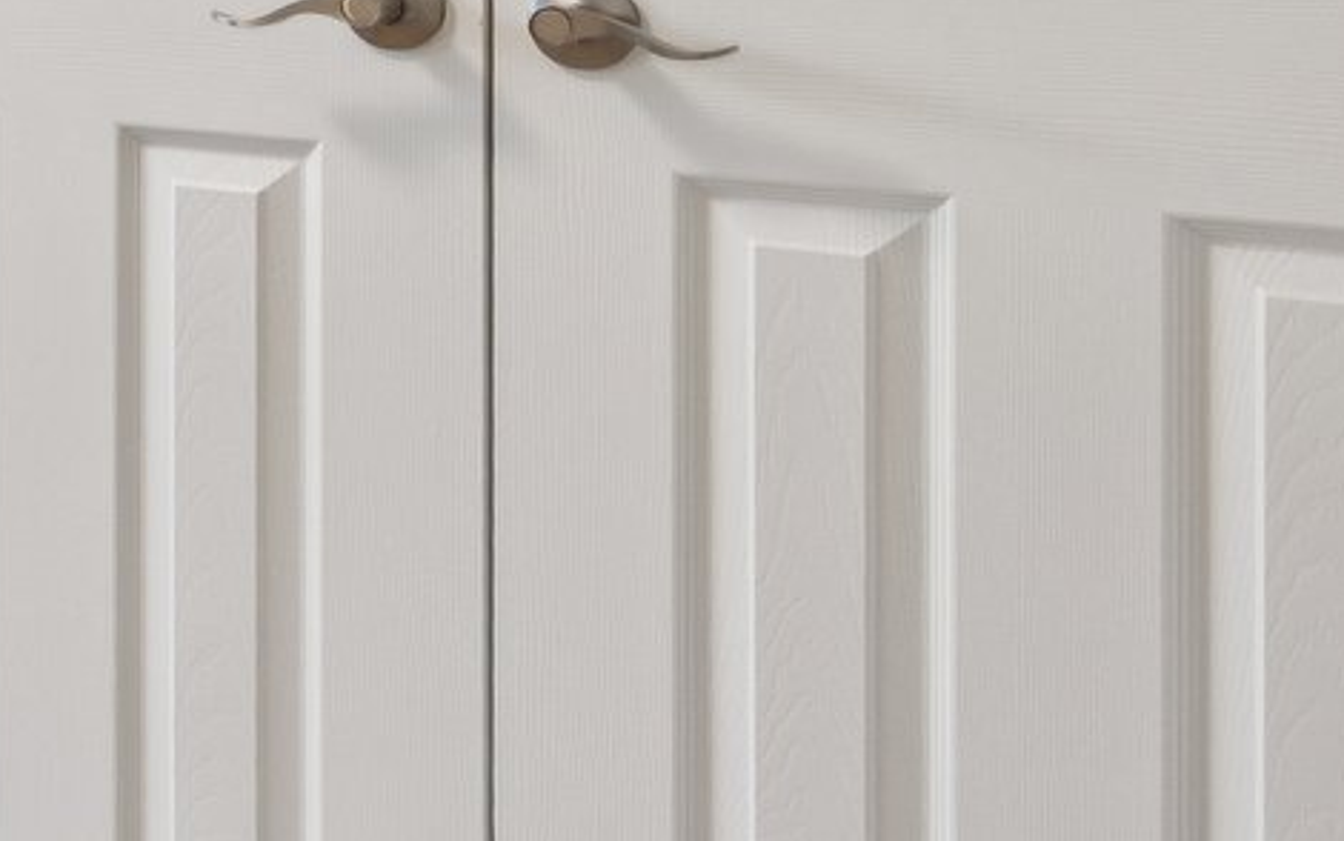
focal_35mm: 71
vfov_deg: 17.4
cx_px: -1407
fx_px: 2601
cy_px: -219
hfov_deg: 18.2
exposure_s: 1/30
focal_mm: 16
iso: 640
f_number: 8
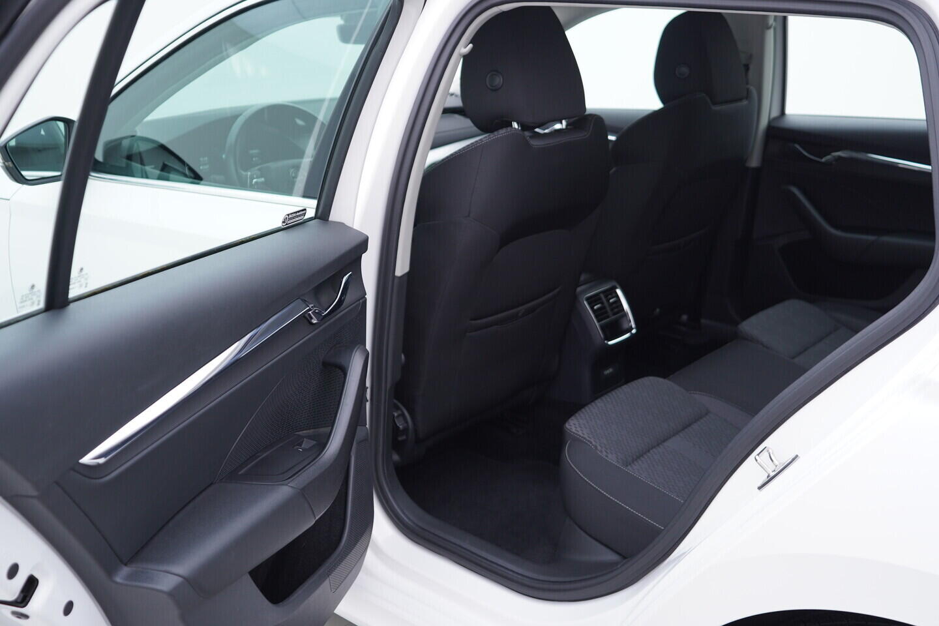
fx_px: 939
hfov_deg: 53.1
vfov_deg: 36.9
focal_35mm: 36
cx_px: 470
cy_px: 313
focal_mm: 24
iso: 125
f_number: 3.2
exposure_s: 1/40
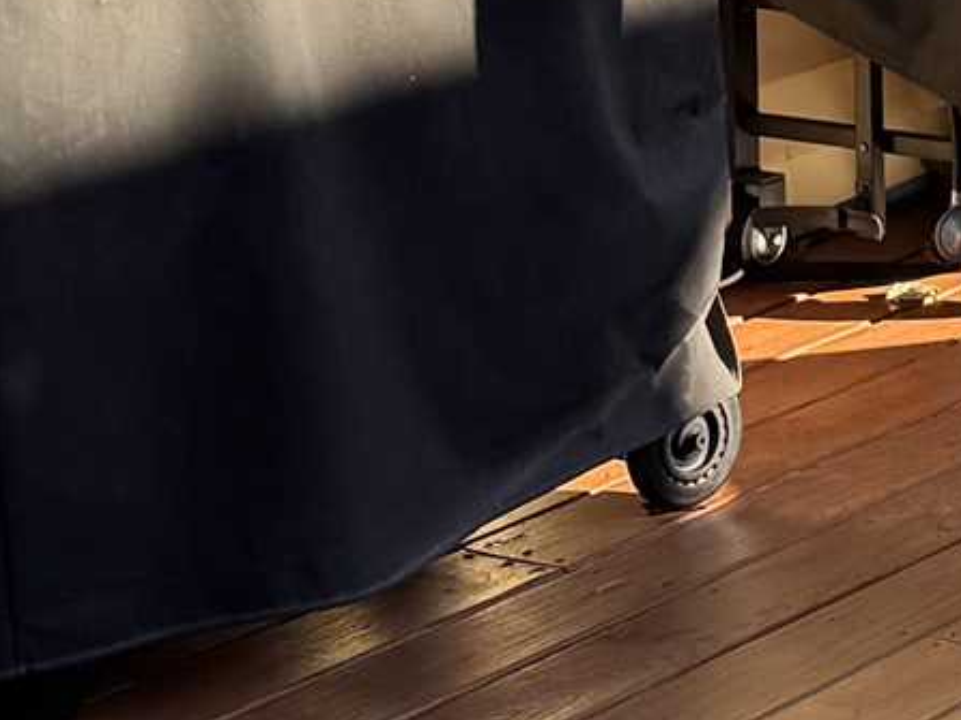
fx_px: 4579
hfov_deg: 11.3
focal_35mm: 165
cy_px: -64
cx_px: 1574
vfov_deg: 8.9
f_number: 1.78
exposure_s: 1/1076
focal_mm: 6.76
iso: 80
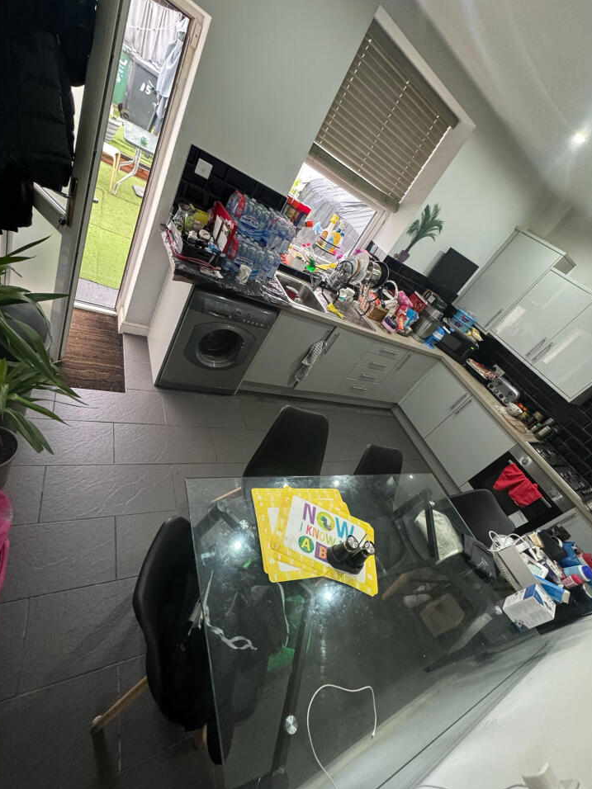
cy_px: 389
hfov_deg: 81.7
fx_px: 342
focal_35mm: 15
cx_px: 307
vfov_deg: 98.2
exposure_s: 1/60
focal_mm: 2.22
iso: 640
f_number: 2.2
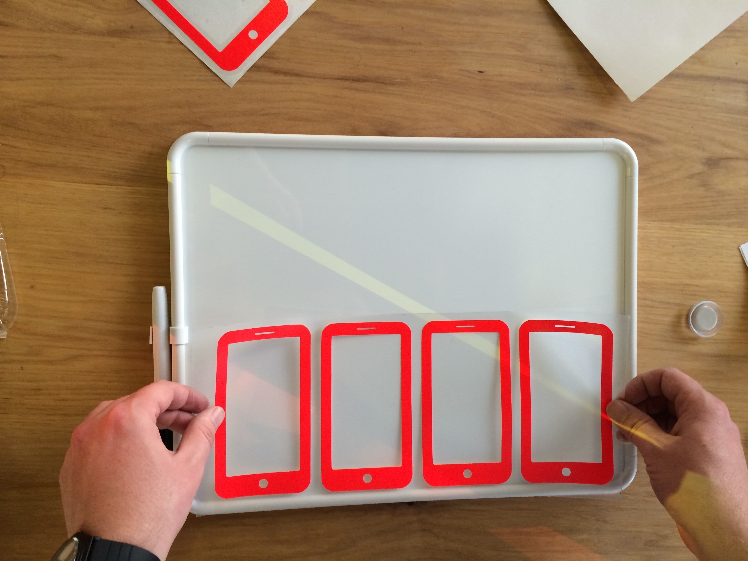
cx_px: 374
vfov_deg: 46.8
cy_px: 280
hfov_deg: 60.0
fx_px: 648
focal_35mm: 30
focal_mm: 4.12
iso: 100
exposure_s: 1/30
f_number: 2.2
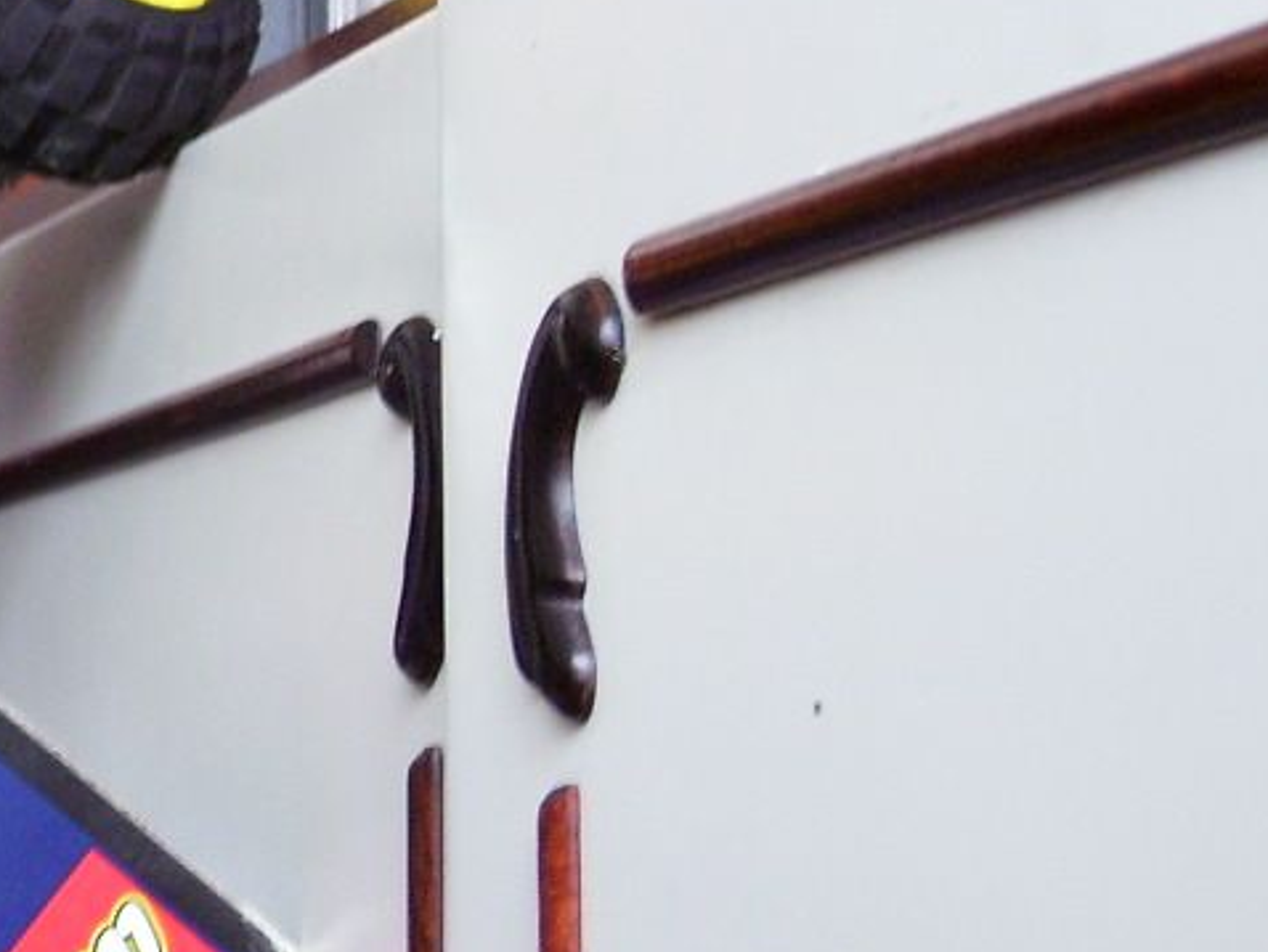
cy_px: 265
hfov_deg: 14.4
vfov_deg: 11.1
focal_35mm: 133
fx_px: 4874
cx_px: -164
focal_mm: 8.6
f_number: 3.4
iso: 160
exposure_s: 1/4
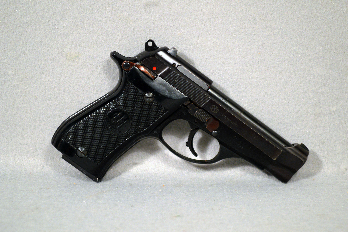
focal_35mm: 82
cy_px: 116
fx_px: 797
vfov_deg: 16.5
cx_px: 174
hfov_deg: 24.6
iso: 400
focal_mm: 55
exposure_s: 1/50
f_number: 5.6
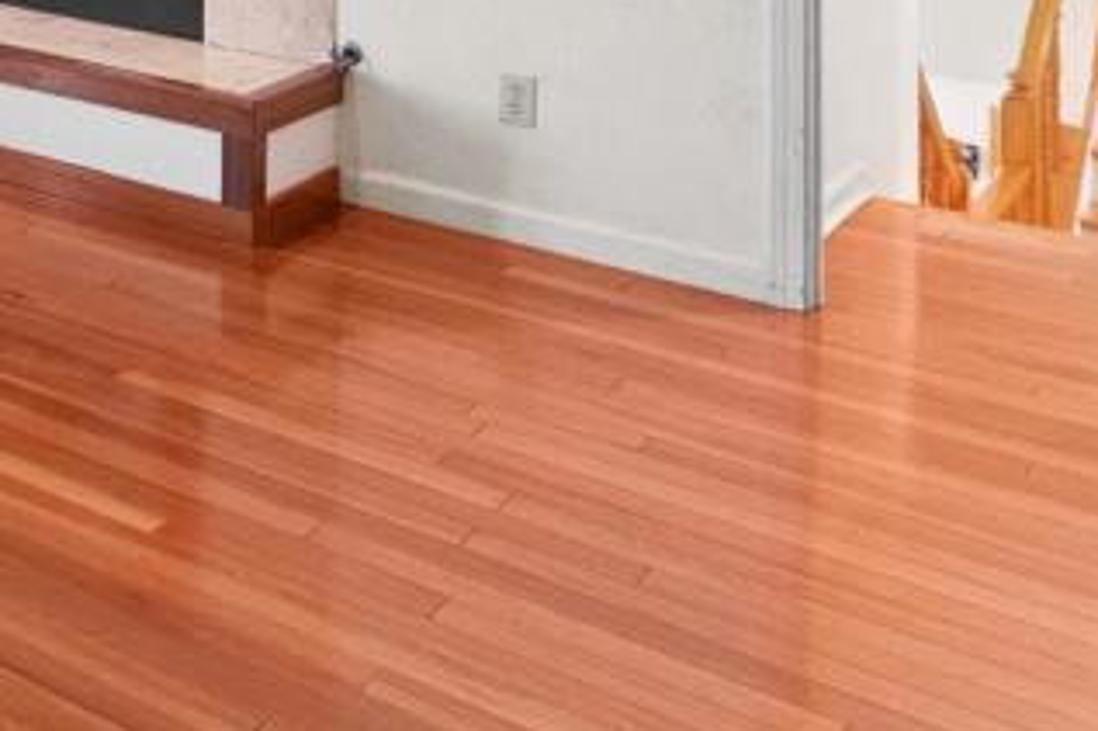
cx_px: -554
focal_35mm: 55
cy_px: -379
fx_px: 1677
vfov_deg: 20.8
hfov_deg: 26.3
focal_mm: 17
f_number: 5.6
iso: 4000
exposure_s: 1/30
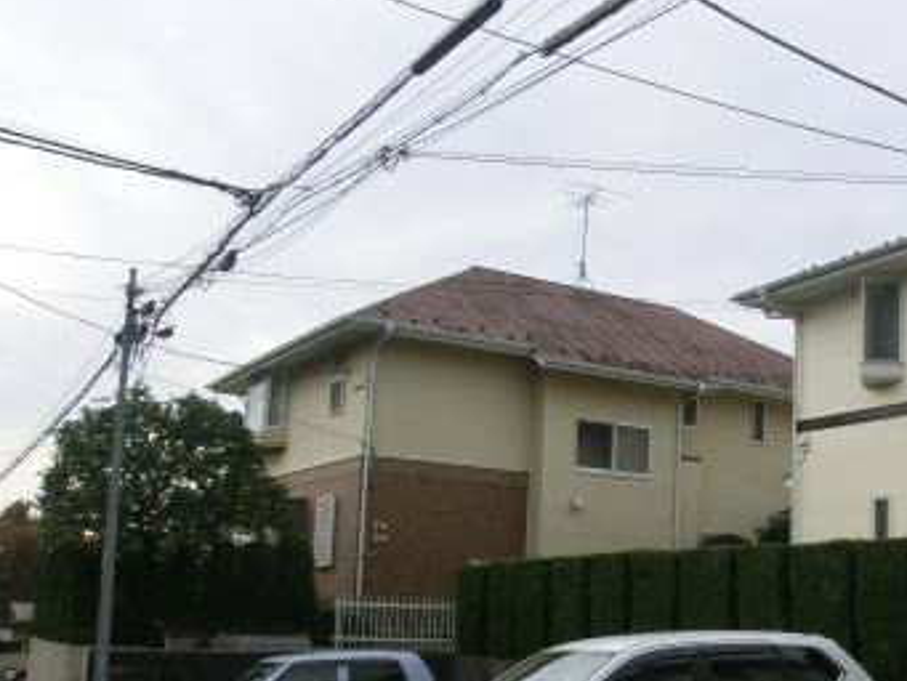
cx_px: 803
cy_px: 447
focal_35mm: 45
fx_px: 1179
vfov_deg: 32.0
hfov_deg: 39.3
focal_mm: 4.24
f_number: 3
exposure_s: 1/800
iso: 80
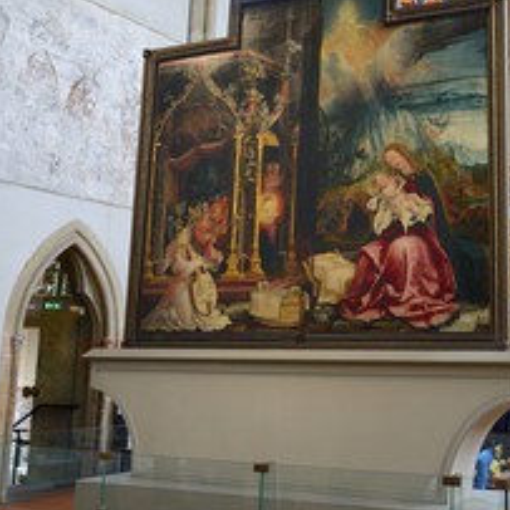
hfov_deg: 32.1
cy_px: 181
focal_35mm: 51
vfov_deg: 33.2
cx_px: 437
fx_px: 850
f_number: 8
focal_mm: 29
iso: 200
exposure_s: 1/2
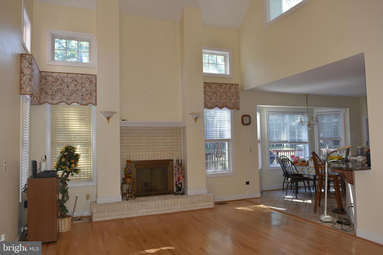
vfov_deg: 50.4
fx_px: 271
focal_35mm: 26
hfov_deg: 70.4
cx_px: 192
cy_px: 128
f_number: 5
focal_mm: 17
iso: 200
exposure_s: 1/60
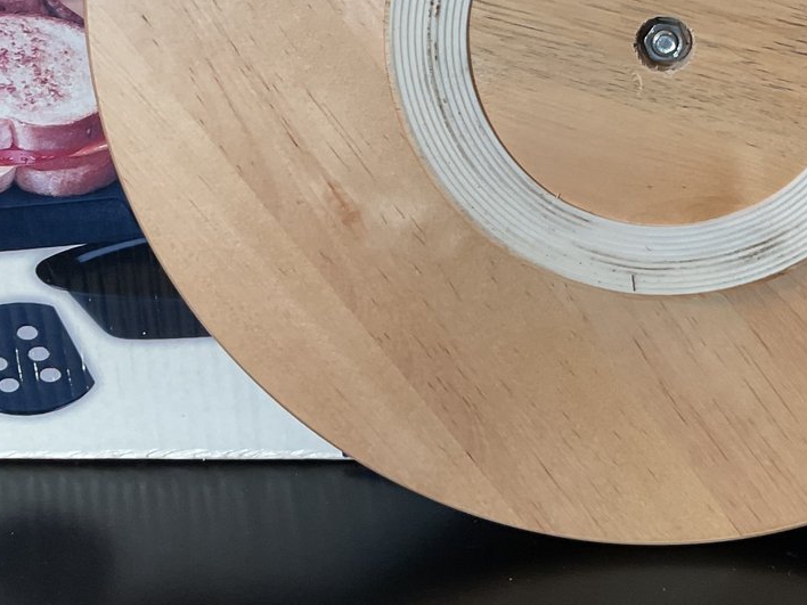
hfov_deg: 29.8
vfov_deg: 22.8
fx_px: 1445
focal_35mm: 62
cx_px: 741
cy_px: 19
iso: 40
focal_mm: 3
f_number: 1.8
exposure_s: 1/60
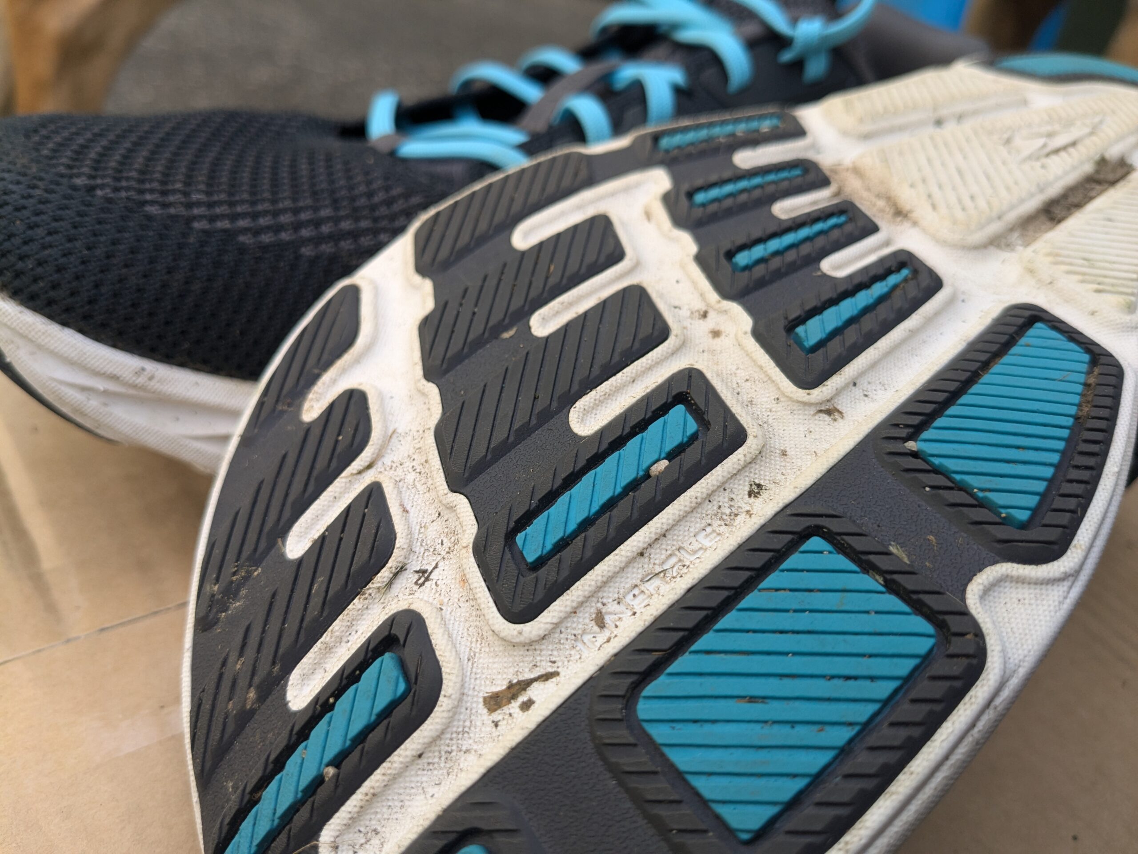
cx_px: 569
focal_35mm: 27
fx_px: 888
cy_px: 427
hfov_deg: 65.3
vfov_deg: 51.4
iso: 56
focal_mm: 4.38
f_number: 1.73
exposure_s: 1/263
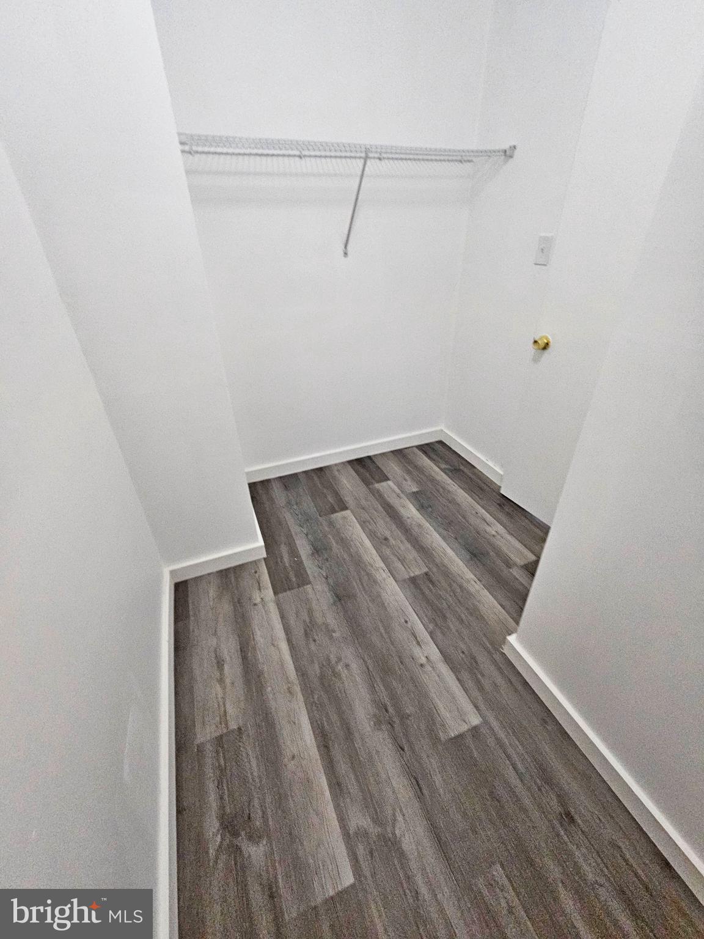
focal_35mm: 13
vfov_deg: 106.2
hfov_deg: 89.9
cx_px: 352
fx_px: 353
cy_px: 470
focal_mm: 2.2
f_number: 2.2
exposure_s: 1/60
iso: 400
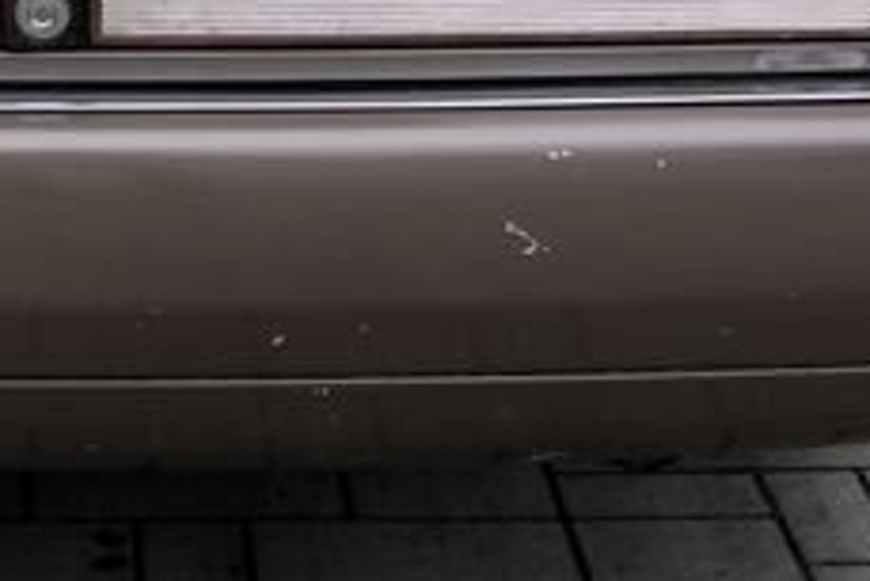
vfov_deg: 9.8
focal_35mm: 134
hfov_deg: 15.1
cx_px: 76
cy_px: -416
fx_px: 3240
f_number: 4
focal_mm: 30
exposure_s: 1/60
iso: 100
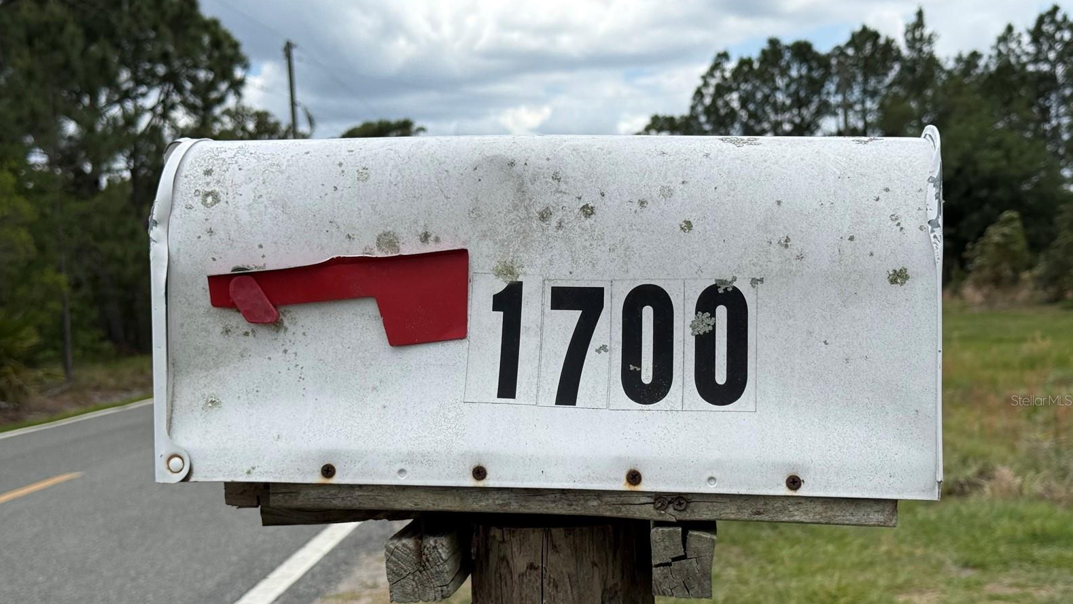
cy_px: 400
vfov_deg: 22.5
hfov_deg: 39.2
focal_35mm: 53
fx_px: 1508
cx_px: 531
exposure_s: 1/5587
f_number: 1.78
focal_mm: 6.76
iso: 64
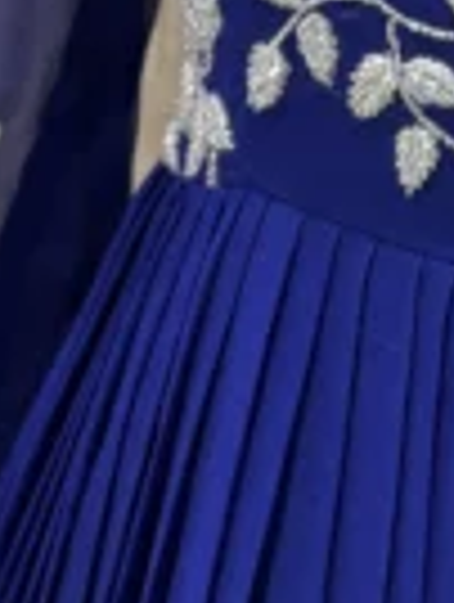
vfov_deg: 11.7
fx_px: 2702
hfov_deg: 9.4
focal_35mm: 155
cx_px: 647
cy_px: -495
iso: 125
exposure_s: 1/100
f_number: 1.6
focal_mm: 6
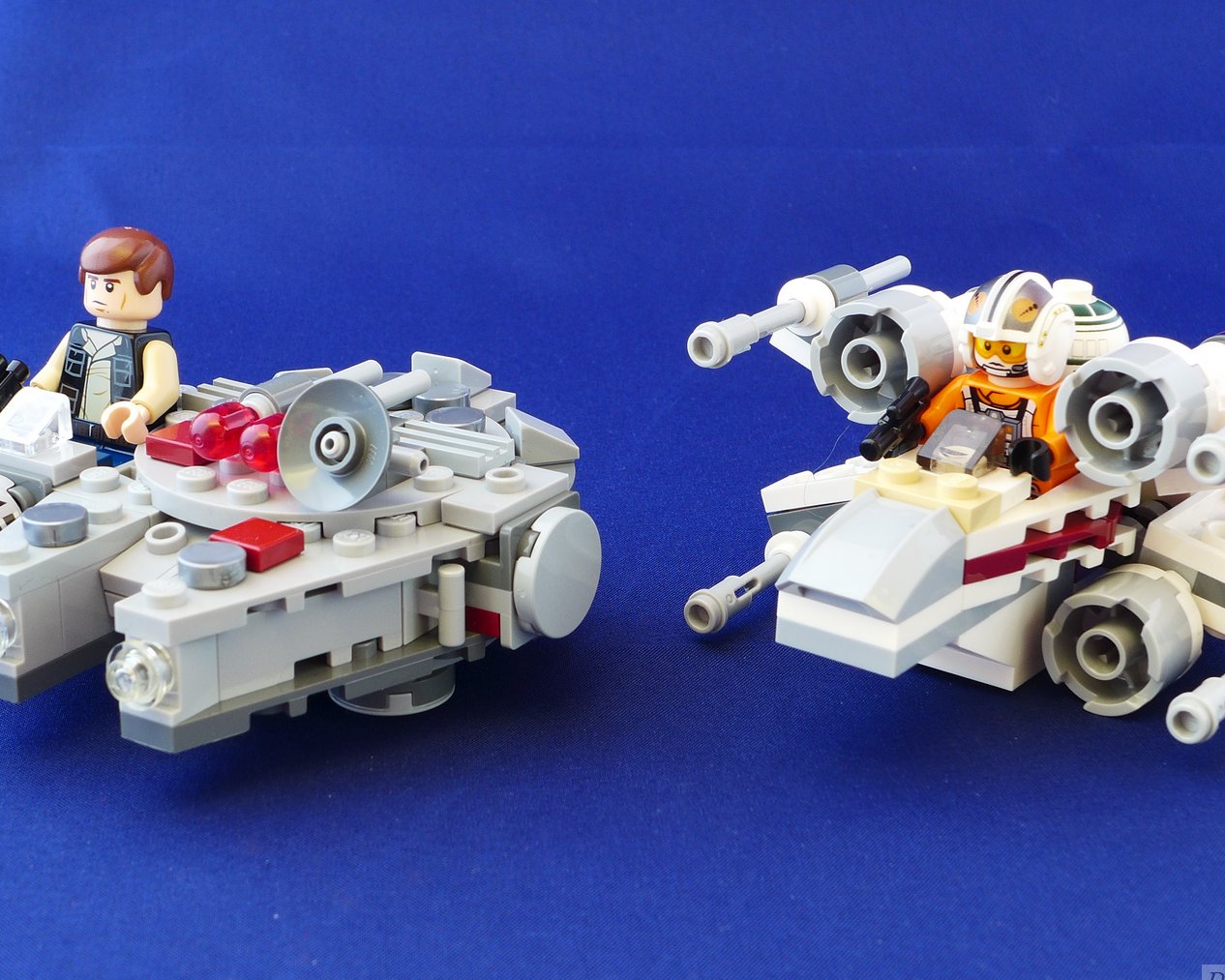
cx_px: 619
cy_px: 392
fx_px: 2538
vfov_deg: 21.8
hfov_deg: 27.1
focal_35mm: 70
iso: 80
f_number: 4.5
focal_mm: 9.8
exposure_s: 1/2
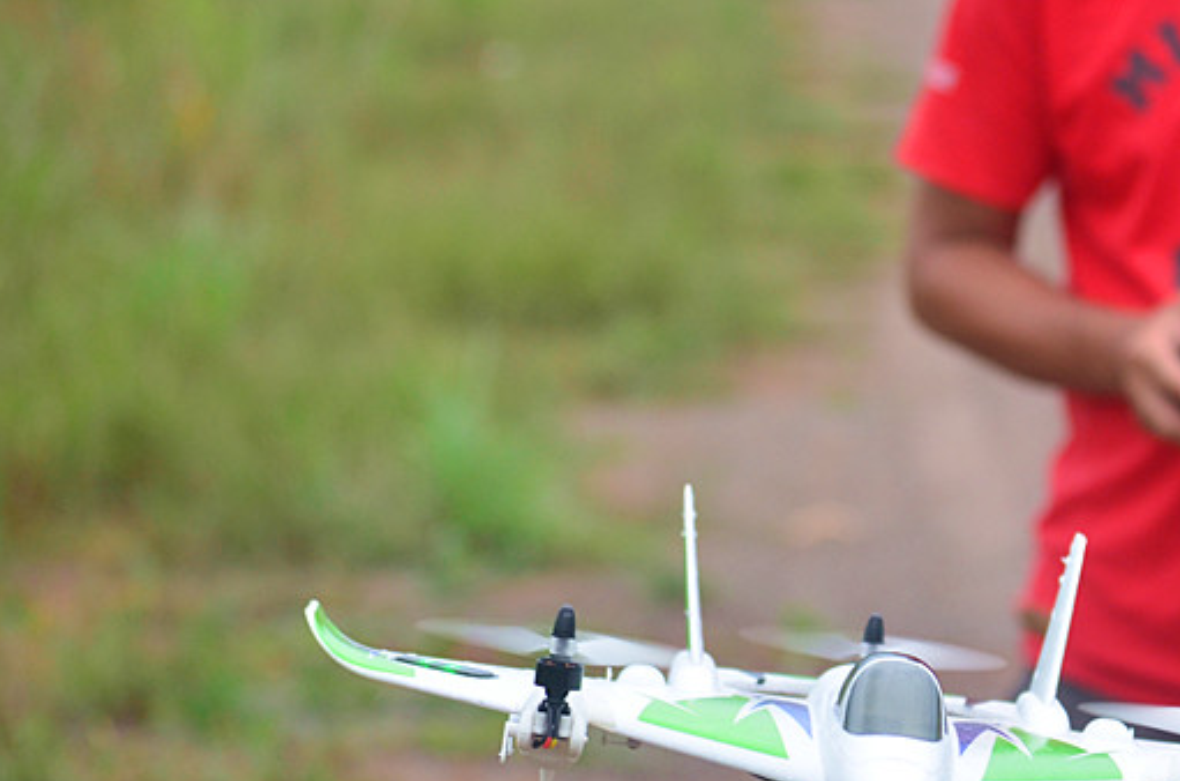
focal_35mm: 200
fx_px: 6532
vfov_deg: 6.8
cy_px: 535
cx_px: 868
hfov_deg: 10.3
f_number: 5.6
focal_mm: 85
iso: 400
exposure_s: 1/320
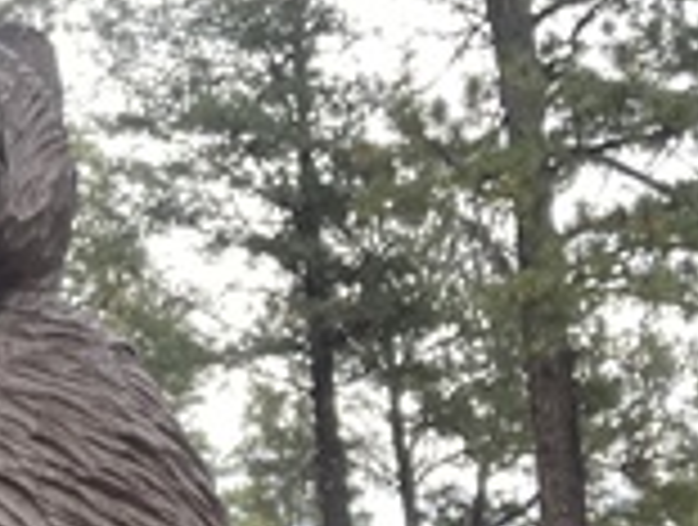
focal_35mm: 74
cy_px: 483
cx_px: -320
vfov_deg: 19.6
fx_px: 1496
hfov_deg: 22.2
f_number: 2.2
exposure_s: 1/89
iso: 100
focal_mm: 2.71
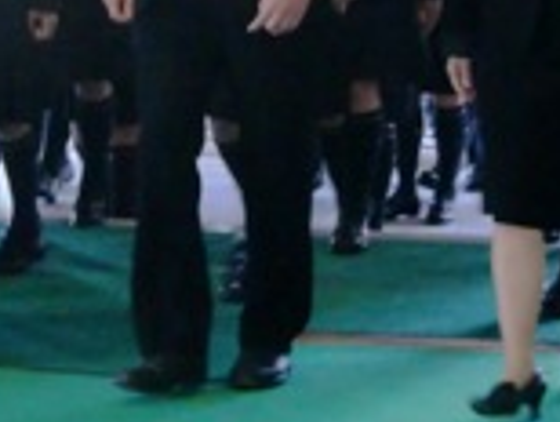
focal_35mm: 221
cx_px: -105
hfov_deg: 8.8
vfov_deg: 6.7
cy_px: -186
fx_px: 3581
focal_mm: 13.6
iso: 400
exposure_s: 1/25
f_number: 4.6
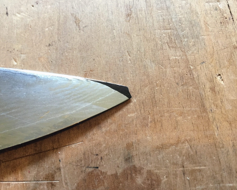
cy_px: 94
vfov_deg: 47.1
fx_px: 217
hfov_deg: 57.1
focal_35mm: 31
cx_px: 109
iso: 100
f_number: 2.2
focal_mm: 4.15
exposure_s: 1/30
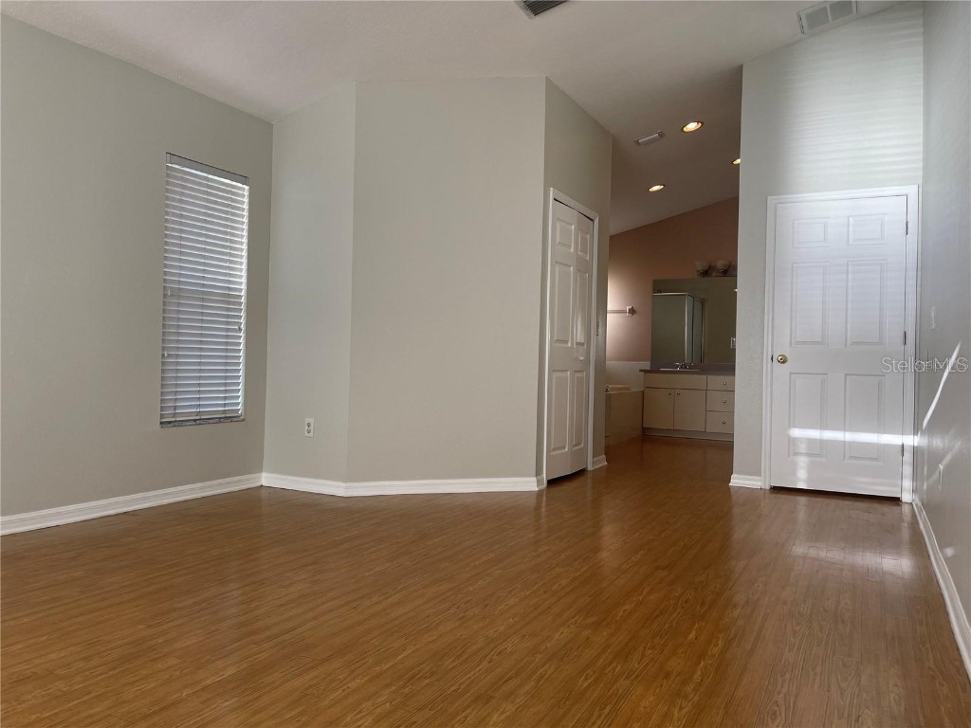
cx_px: 486
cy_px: 364
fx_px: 729
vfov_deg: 53.1
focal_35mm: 26
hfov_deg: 67.3
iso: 64
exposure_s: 1/121
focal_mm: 5.1
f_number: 1.6
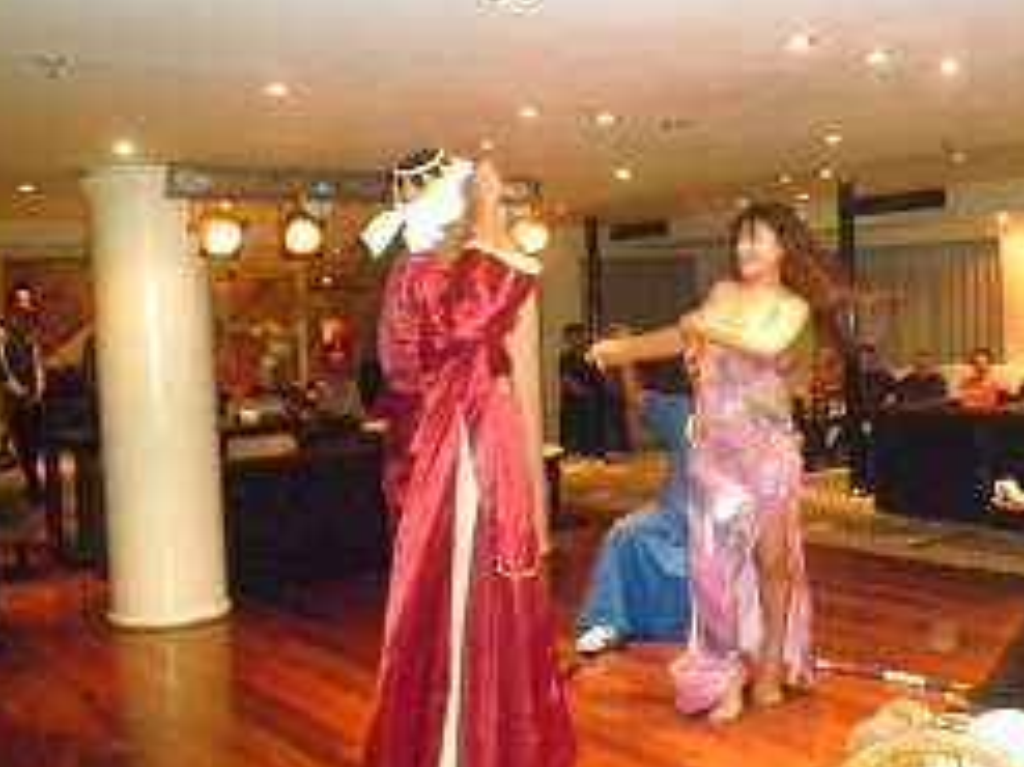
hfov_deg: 46.2
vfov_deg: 35.8
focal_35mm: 40
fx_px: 1183
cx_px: 667
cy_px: 309
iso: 800
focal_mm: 4.7
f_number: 2.8
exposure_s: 1/30
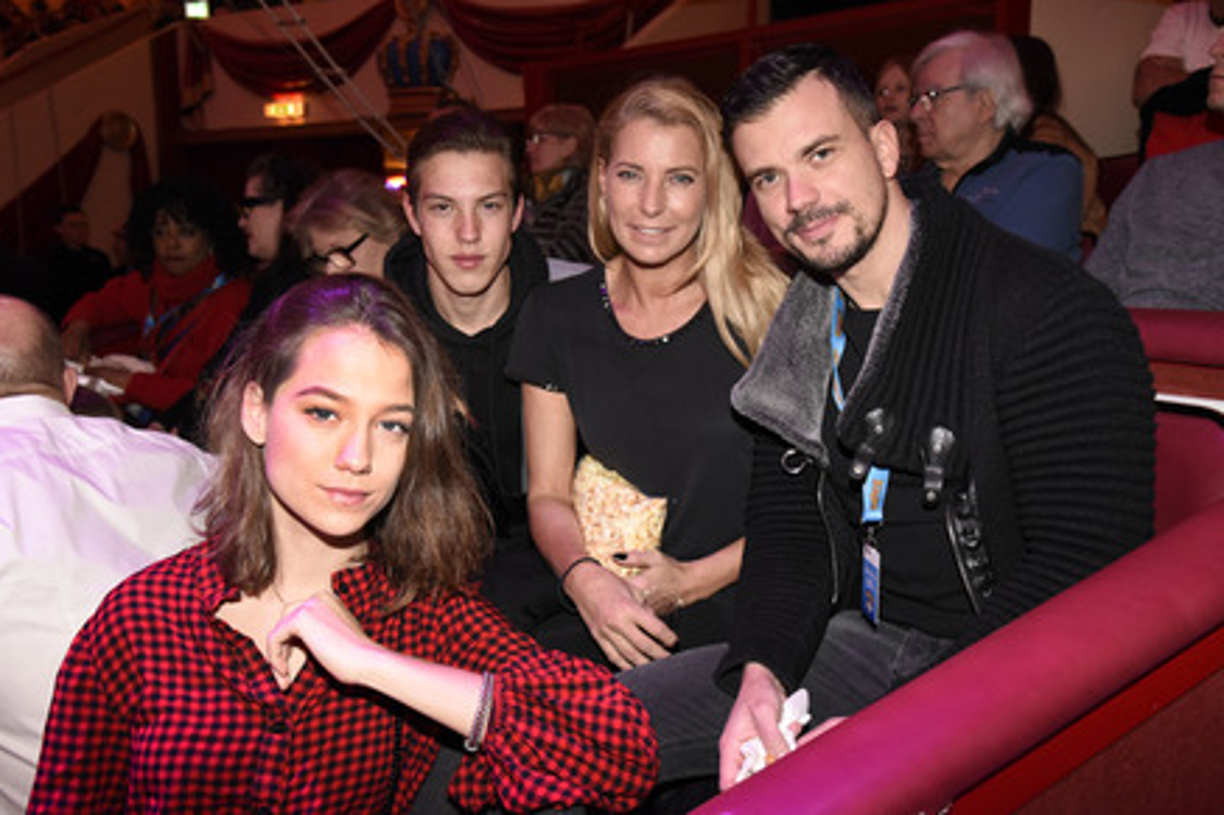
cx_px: 623
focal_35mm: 33
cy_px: 417
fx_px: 1122
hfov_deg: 57.2
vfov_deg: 39.9
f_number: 6.3
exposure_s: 1/60
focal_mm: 32
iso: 3200
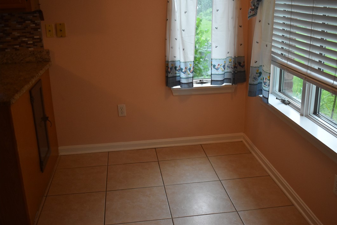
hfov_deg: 50.1
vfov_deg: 34.6
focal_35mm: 39
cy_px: 110
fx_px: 361
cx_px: 172
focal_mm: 25
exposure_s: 1/125
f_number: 4
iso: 1600
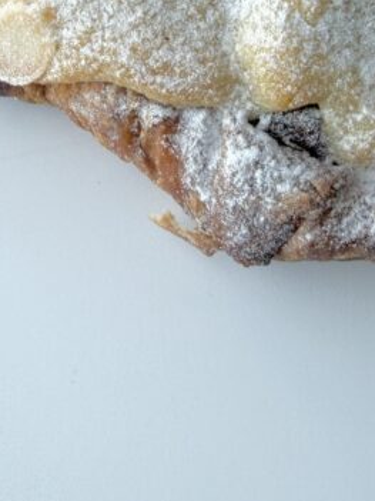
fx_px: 1012
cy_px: 20
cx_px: 331
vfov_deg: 26.5
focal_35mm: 70
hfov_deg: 20.6
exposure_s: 1/121
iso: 50
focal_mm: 2.22
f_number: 2.2
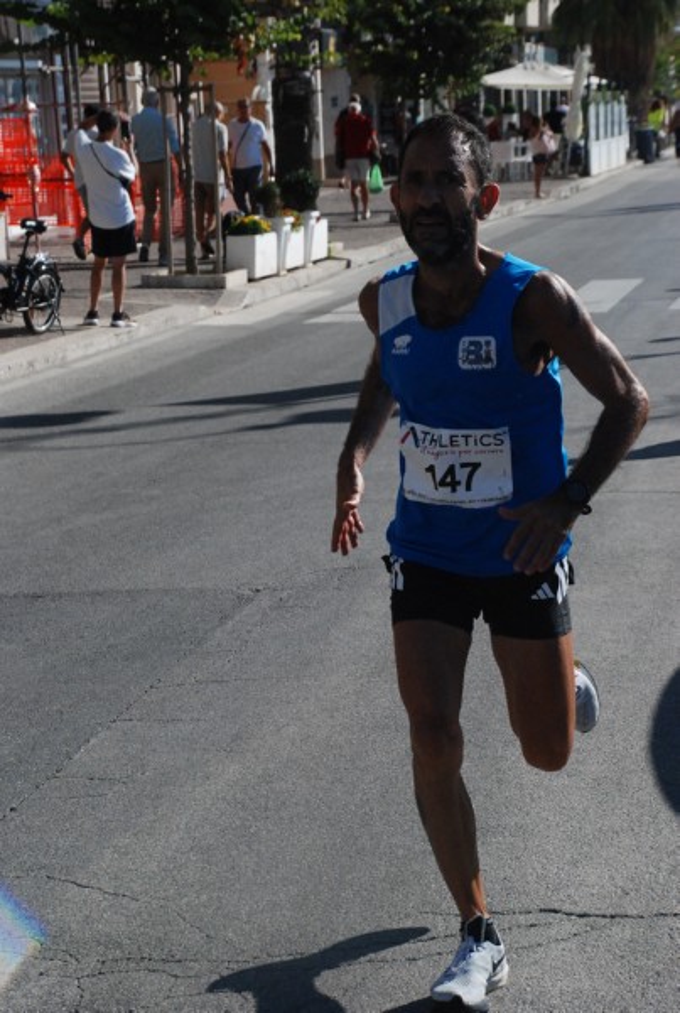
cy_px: 506
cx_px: 340
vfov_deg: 21.9
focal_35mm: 93
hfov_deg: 14.8
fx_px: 2621
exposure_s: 1/2000
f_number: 8
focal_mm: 62
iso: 1000
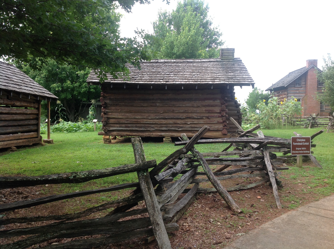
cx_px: 167
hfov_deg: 52.7
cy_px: 124
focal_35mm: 35
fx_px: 337
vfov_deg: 40.6
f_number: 2.4
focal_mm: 4.28
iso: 50
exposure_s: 1/336
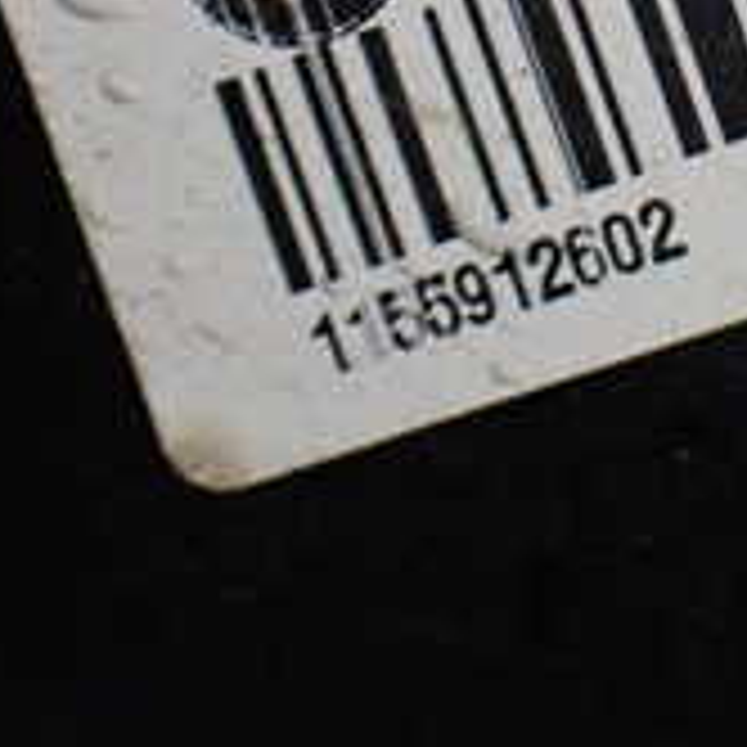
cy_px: -180
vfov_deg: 17.2
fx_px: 2344
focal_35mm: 96
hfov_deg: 17.4
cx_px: 850
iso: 800
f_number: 2.3
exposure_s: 1/100
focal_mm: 5.4
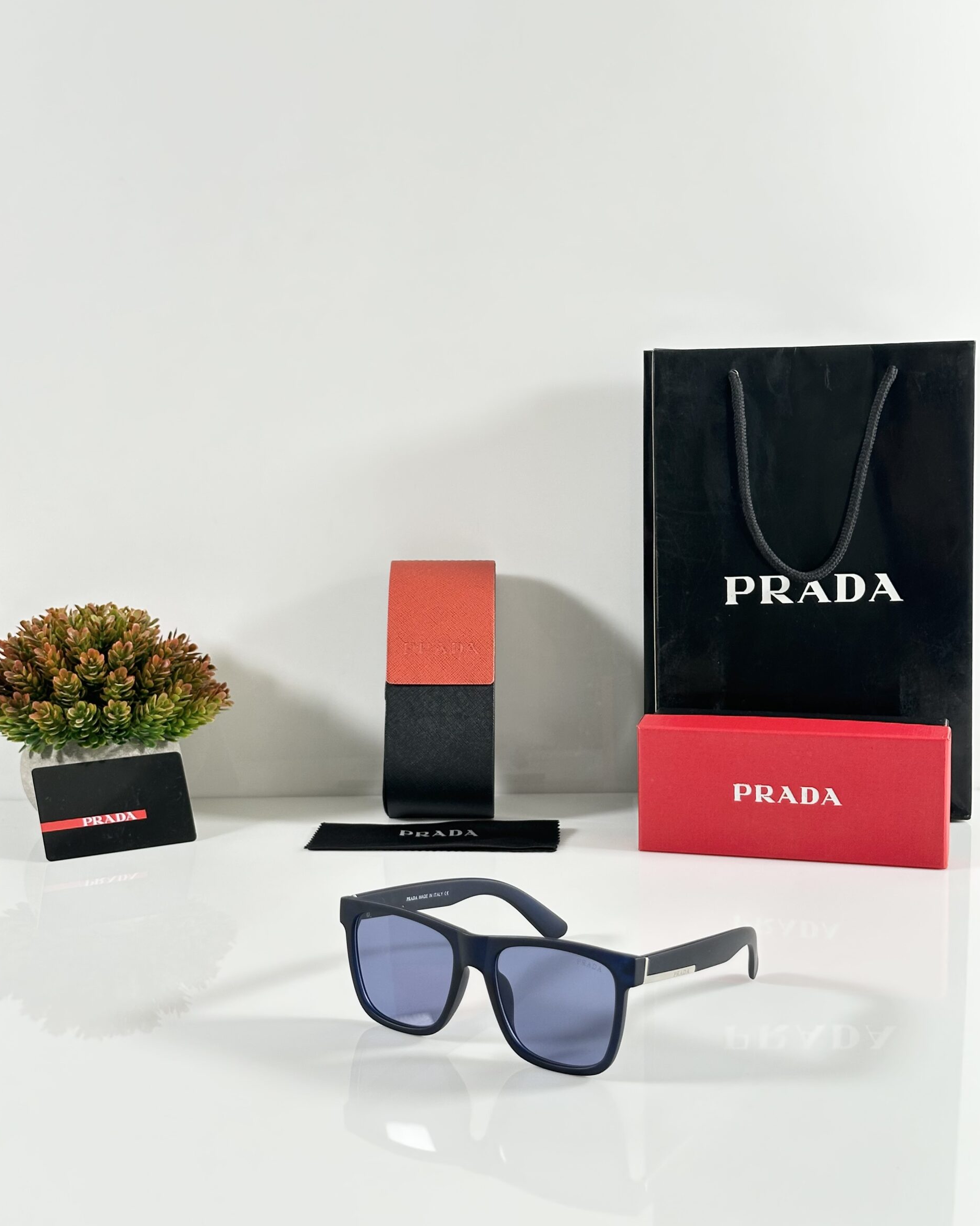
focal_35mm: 51
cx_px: 493
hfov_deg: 29.7
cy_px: 622
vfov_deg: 36.7
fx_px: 1849
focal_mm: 6.86
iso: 64
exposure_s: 1/50
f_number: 1.78
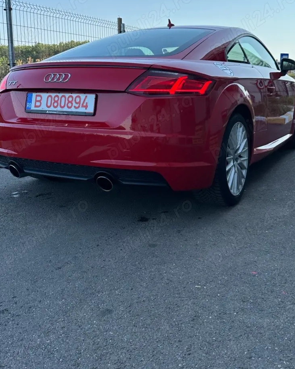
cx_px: 176
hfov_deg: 43.2
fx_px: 371
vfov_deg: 52.4
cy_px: 143
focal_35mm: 34
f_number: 1.78
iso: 80
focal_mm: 6.86
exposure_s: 1/1587
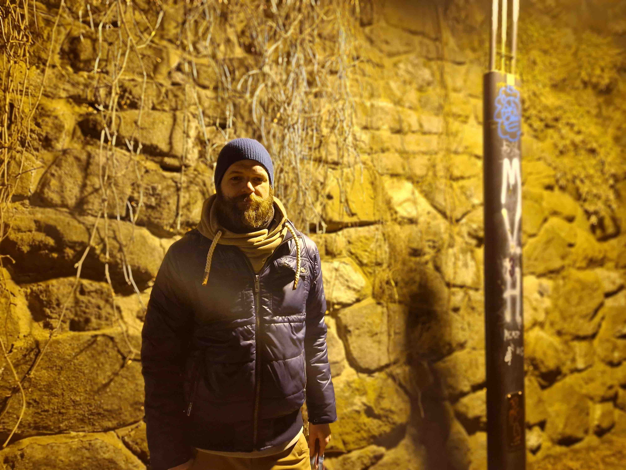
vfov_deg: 58.9
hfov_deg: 73.9
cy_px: 235
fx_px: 416
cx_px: 313
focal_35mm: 23
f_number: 1.8
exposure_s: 1/10
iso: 640
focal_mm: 5.4
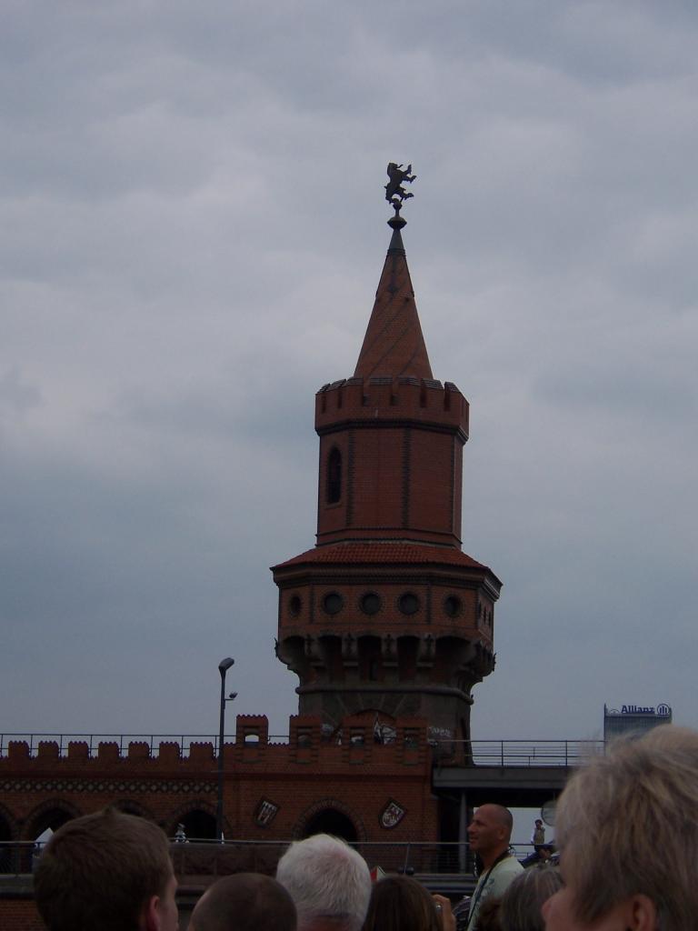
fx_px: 2689
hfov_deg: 14.8
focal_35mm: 100
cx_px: 349
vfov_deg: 19.6
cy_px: 466
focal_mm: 16.6
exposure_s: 1/500
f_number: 4.9
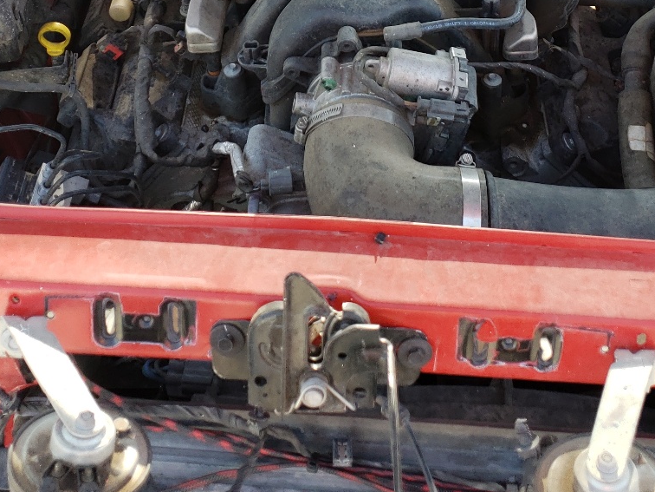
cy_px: -11
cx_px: 386
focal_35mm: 55
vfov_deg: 25.2
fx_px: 1041
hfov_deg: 34.8
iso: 50
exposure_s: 1/270
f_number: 1.5
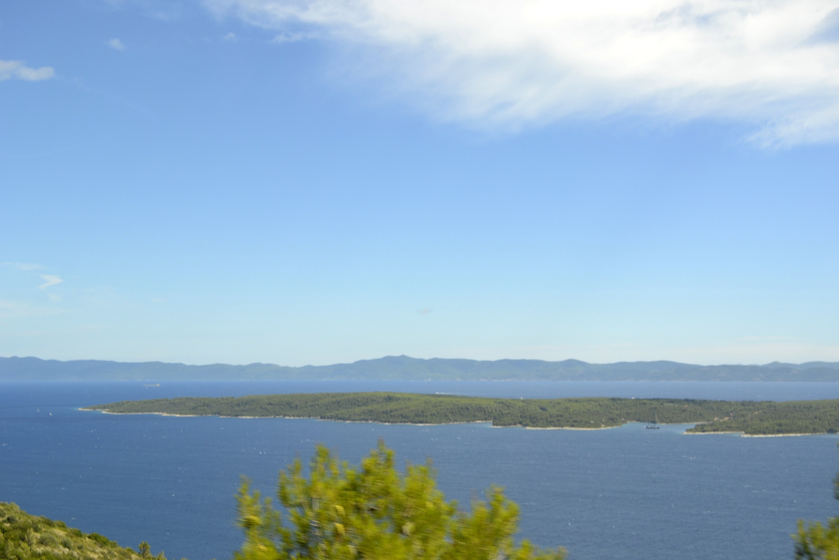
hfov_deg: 38.9
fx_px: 1188
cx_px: 420
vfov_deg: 26.5
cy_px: 280
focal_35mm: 51
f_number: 7.1
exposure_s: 1/200
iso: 100
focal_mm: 34
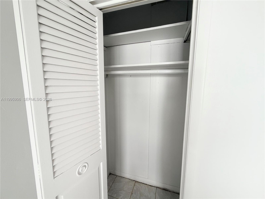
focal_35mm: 14
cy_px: 100
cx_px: 132
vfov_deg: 85.7
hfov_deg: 102.1
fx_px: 107
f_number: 2.2
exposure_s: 1/121
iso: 80
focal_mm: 2.22
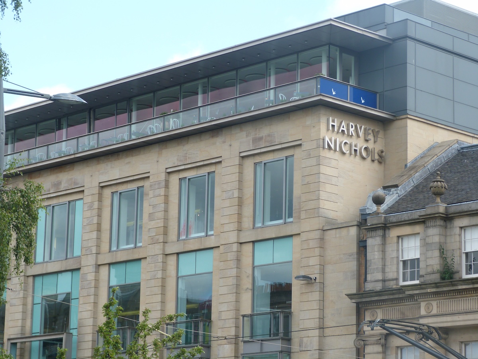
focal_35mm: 109
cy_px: 180
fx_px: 1505
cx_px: 239
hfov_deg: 18.0
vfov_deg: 13.6
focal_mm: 19.7
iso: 80
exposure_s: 1/200
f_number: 4
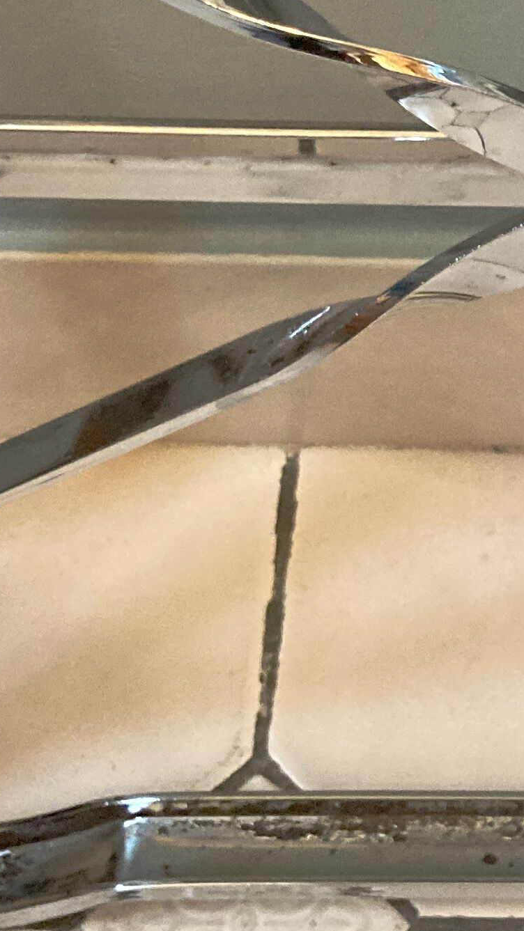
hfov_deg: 12.8
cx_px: 637
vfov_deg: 23.0
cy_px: 267
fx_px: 2273
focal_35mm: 92
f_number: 1.8
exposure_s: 1/33
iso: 320
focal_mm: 3.99
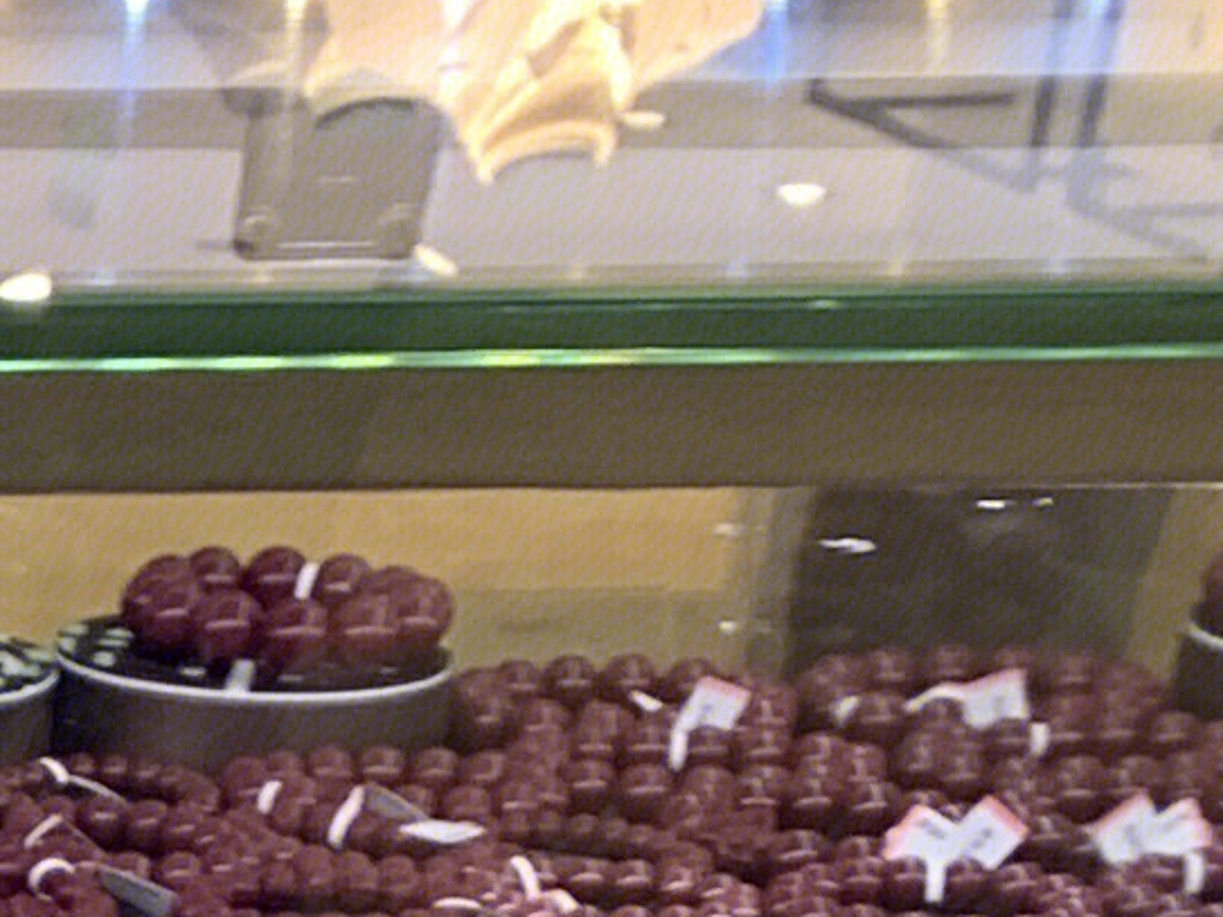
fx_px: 6817
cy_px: 3305
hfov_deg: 8.9
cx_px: -2086
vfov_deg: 6.6
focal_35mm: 193
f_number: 1.8
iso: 50
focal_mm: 4.25
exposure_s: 1/100
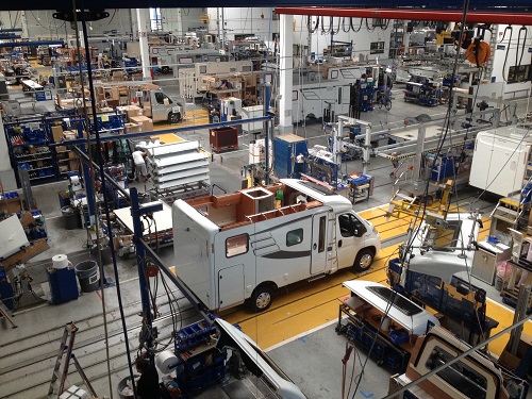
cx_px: 266
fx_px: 538
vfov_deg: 40.7
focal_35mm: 35
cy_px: 200
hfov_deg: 52.6
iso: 100
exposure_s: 1/120
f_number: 2.4
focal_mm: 4.28
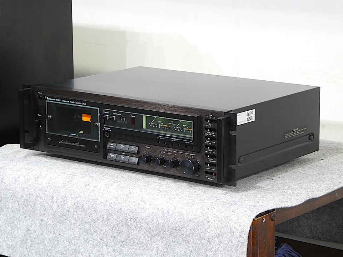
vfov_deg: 12.9
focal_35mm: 115
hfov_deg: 17.1
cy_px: 128
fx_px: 1140
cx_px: 172
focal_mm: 20.6
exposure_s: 1/6
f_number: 5.1
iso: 200
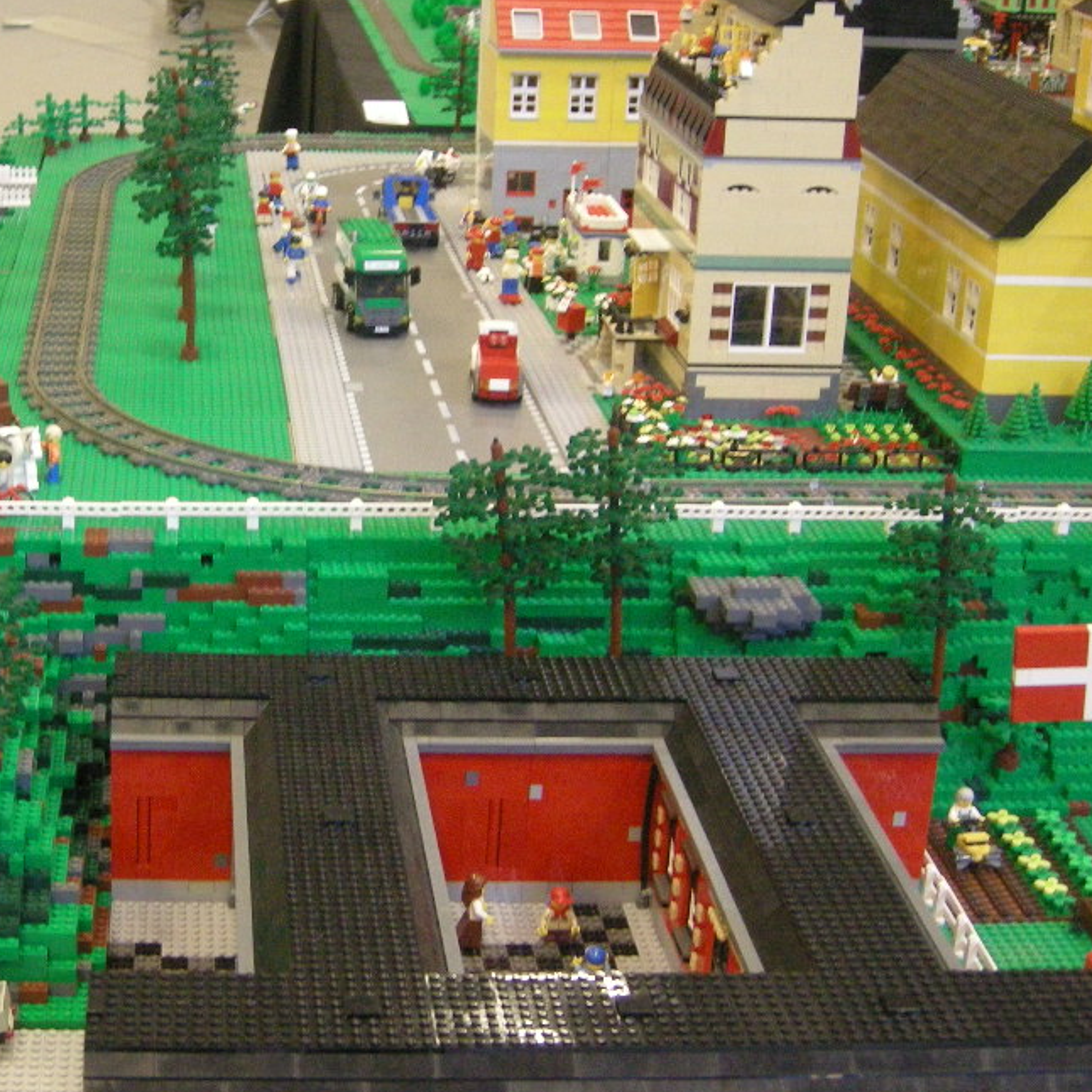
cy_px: 495
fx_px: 2248
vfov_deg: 27.3
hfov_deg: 27.0
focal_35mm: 63
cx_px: 298
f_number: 2.7
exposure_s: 1/11.5
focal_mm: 7.5
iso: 400
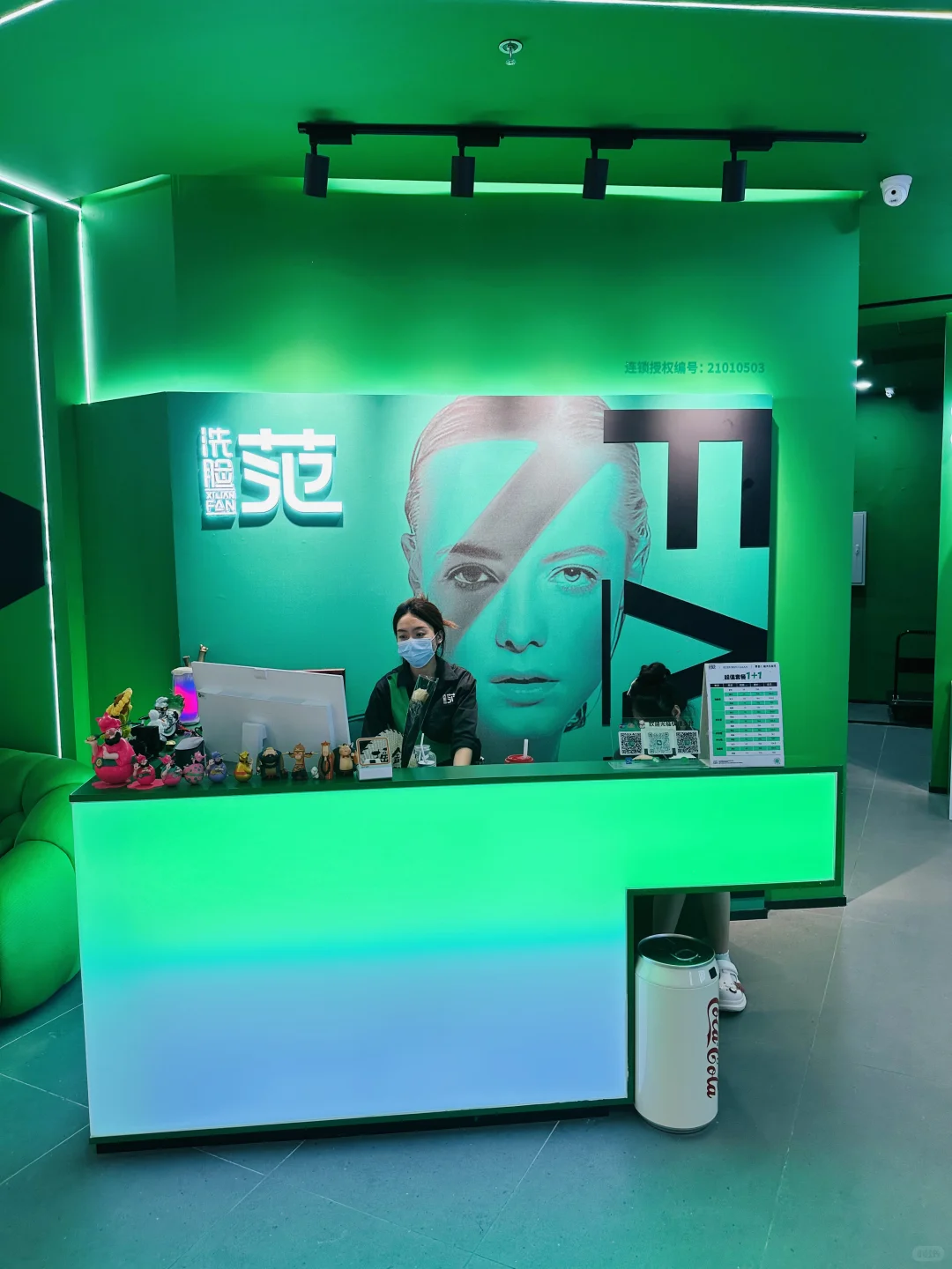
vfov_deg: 71.6
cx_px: 476
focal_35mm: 24
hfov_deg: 56.8
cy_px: 634
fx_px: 880
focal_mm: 6.86
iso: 64
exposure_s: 1/173
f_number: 1.78
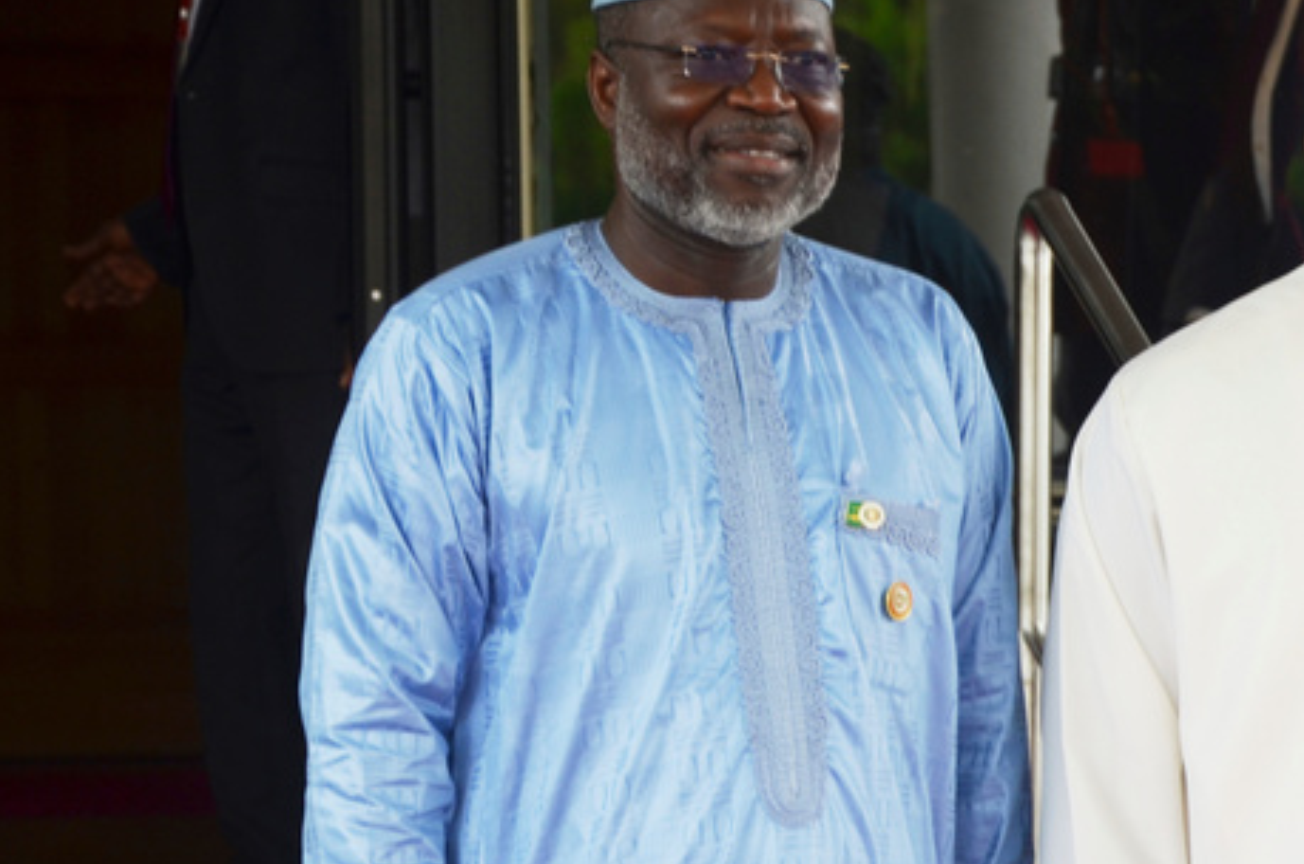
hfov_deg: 5.9
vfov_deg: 3.9
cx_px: 1443
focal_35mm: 351
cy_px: 614
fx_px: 12692
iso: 200
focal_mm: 105
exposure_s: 1/160
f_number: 6.3
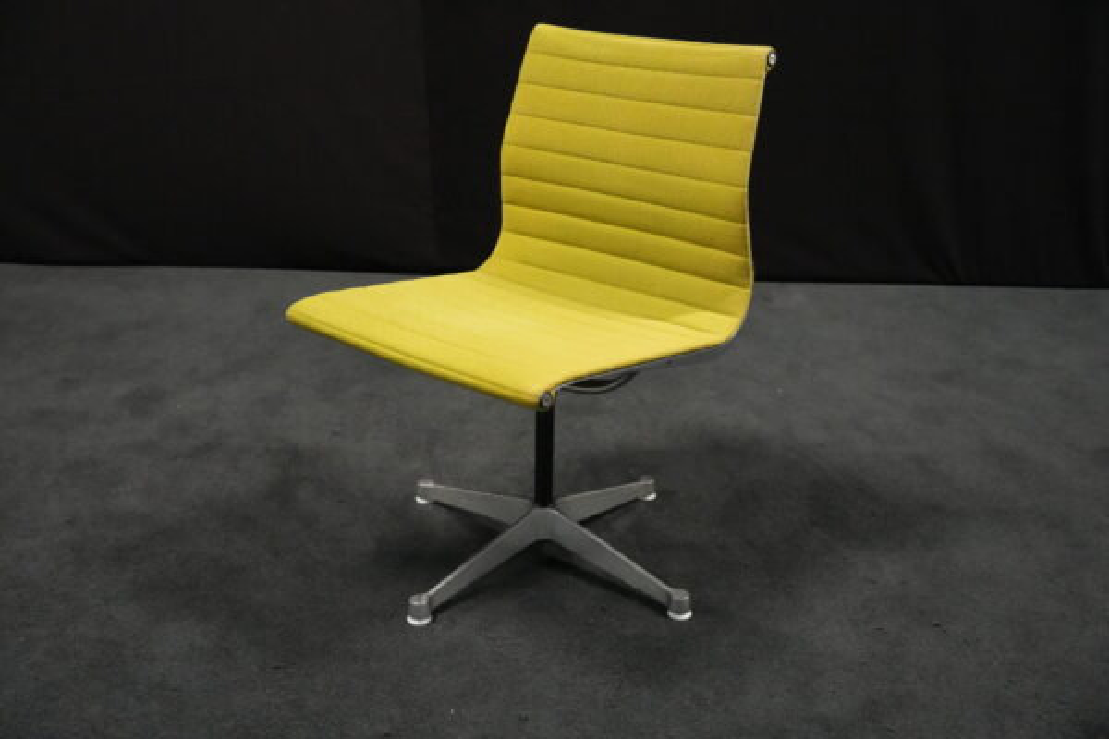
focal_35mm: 41
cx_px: 554
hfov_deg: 47.4
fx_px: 1263
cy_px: 370
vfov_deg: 32.6
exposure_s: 1/80
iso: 12800
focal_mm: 41
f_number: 4
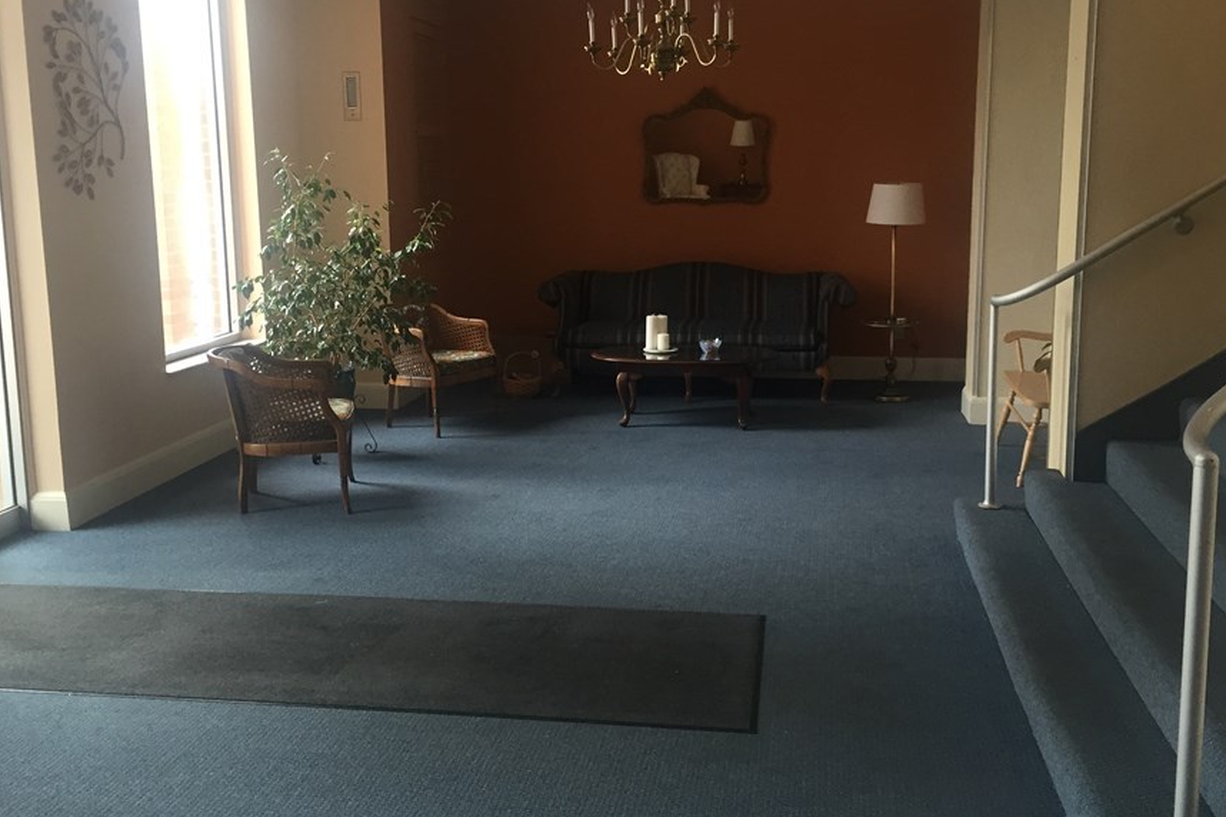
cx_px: 612
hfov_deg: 53.1
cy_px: 384
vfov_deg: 36.9
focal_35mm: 36
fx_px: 1226
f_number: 2.2
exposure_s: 1/30
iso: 40
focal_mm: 4.15
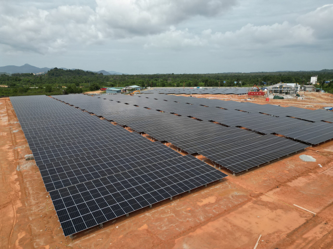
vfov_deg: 56.8
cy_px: 124
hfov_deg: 71.6
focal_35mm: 24
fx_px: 231
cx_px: 166
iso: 110
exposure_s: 1/4000
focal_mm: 6.72
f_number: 1.7
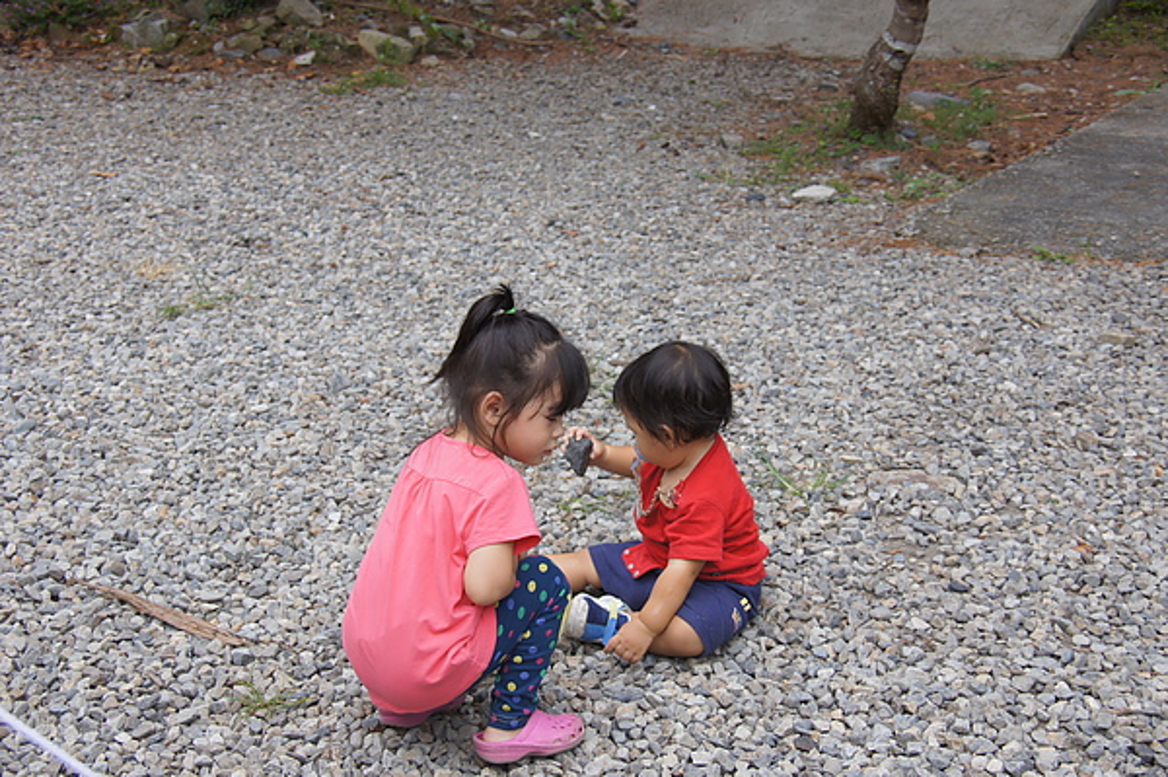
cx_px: 584
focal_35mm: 52
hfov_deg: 37.9
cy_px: 388
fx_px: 1702
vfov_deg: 25.7
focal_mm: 35
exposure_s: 1/125
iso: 100
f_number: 6.3
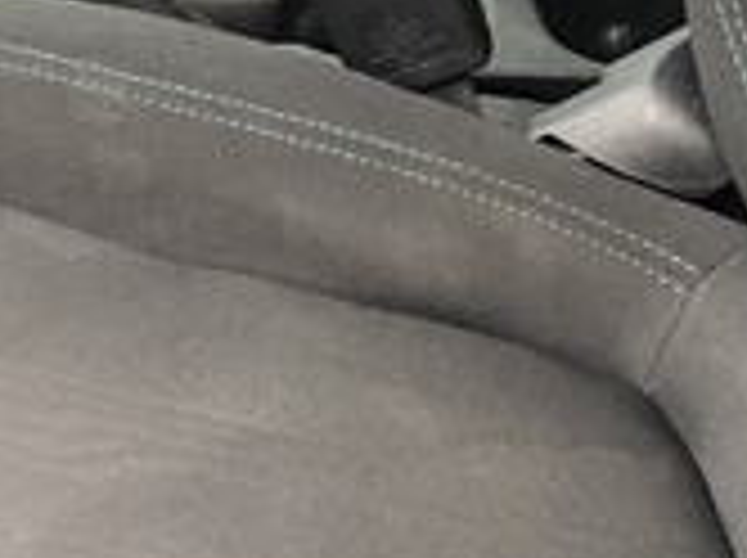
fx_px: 3491
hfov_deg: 11.5
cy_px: 86
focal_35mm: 162
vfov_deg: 9.1
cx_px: -508
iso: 40
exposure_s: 1/17
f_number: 1.8
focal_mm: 3.99
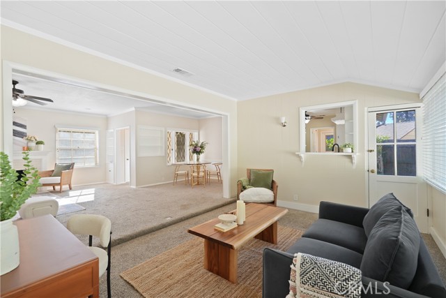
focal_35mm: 16
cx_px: 223
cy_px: 149
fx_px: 198
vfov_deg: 73.8
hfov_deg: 96.7
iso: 320
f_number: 4
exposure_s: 1/15
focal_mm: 16
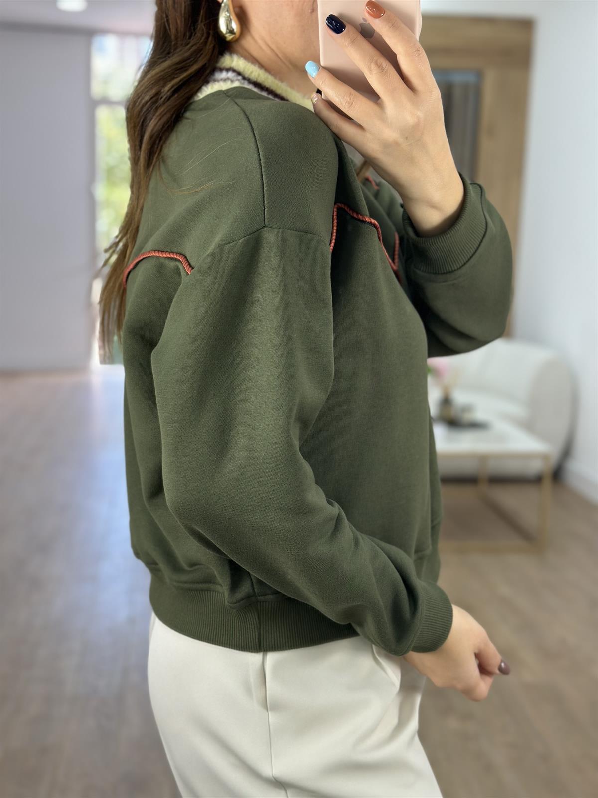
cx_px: 299
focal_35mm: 48
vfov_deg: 39.7
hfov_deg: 30.3
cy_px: 399
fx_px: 1106
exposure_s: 1/100
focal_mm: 6.86
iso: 64
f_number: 1.78
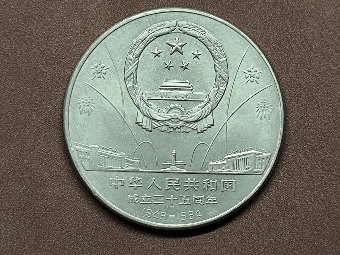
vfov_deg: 12.6
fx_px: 1159
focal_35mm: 118
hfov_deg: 16.7
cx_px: 170
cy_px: 128
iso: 125
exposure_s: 1/100
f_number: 1.7
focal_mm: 5.35
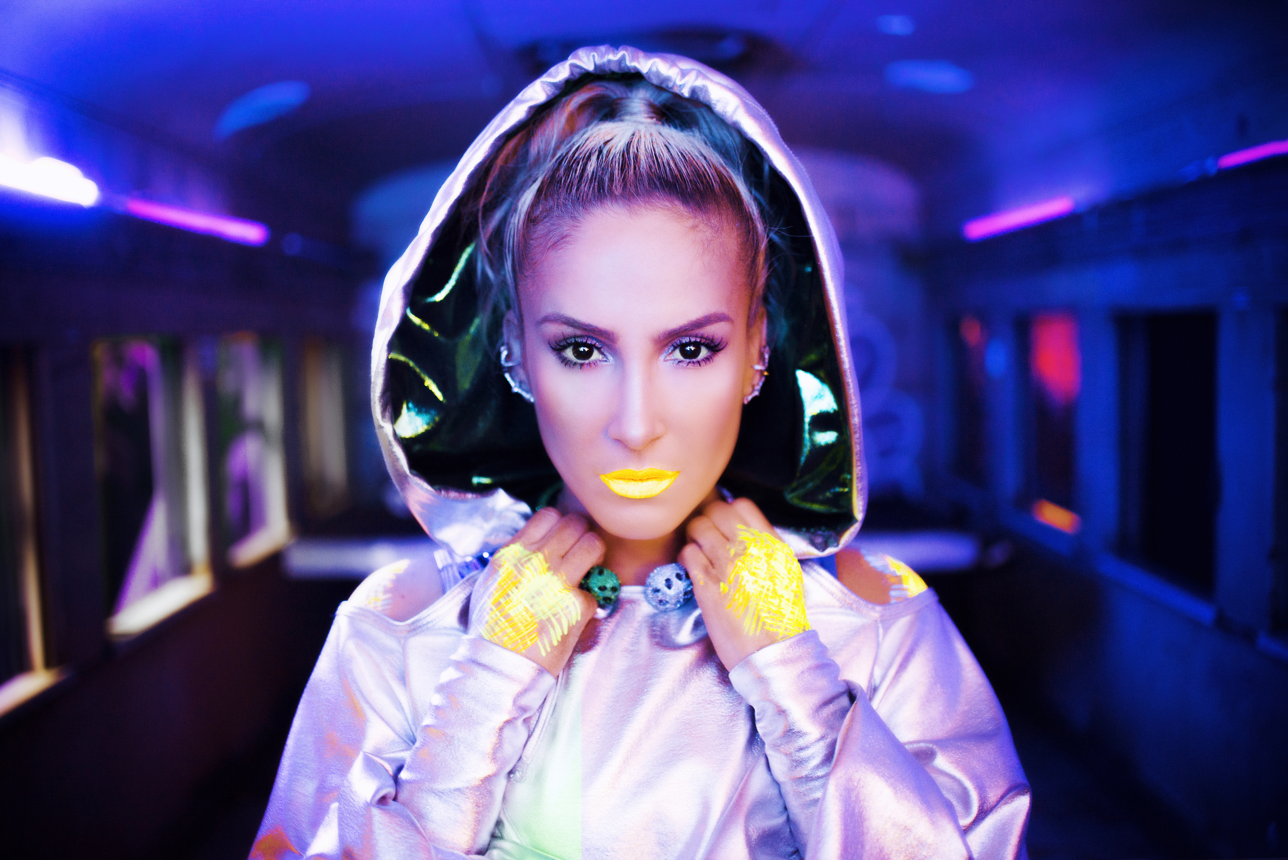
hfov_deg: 54.4
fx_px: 1253
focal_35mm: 35
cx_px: 644
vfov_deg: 37.9
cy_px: 430
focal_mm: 35
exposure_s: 1/30
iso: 1250
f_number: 1.8
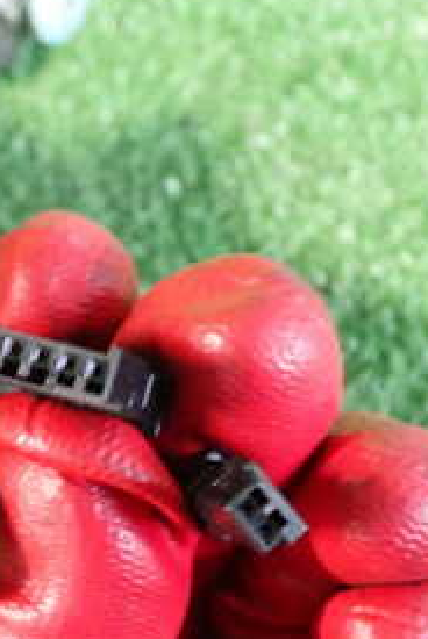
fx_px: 1210
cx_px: 226
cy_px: 451
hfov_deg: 20.1
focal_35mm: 68
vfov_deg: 29.3
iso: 800
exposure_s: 1/15
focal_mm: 5.4
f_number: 2.3
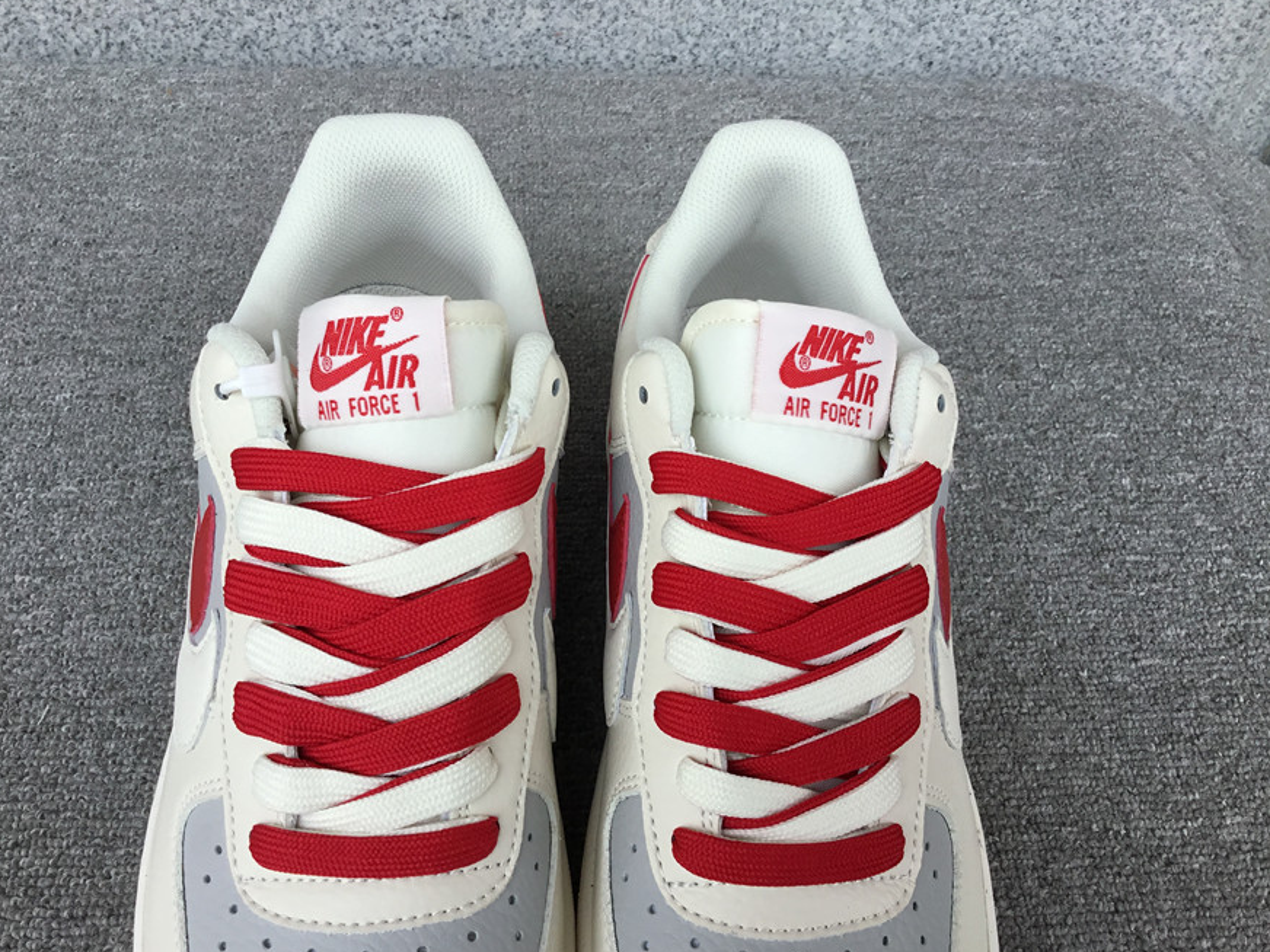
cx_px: 618
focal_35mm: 32
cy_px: 471
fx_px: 1174
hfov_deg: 56.8
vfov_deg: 44.2
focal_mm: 3.3
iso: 25
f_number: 2.4
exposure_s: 1/529
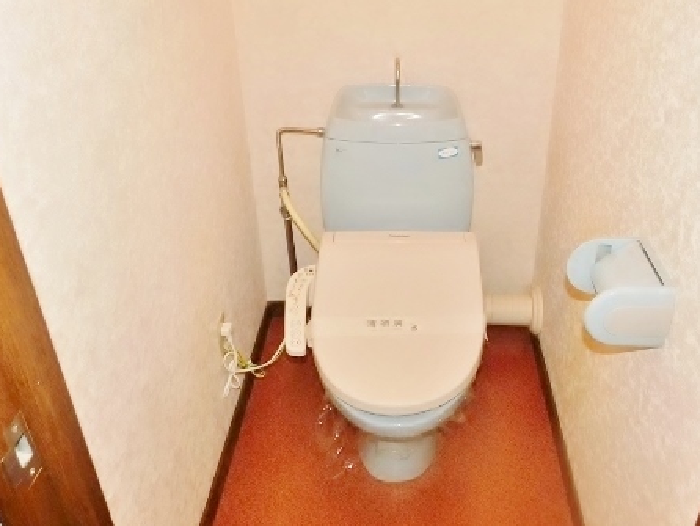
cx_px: 455
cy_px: 214
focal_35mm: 33
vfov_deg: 42.8
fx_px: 668
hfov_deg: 54.4
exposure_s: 1/30
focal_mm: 4
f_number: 3
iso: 200
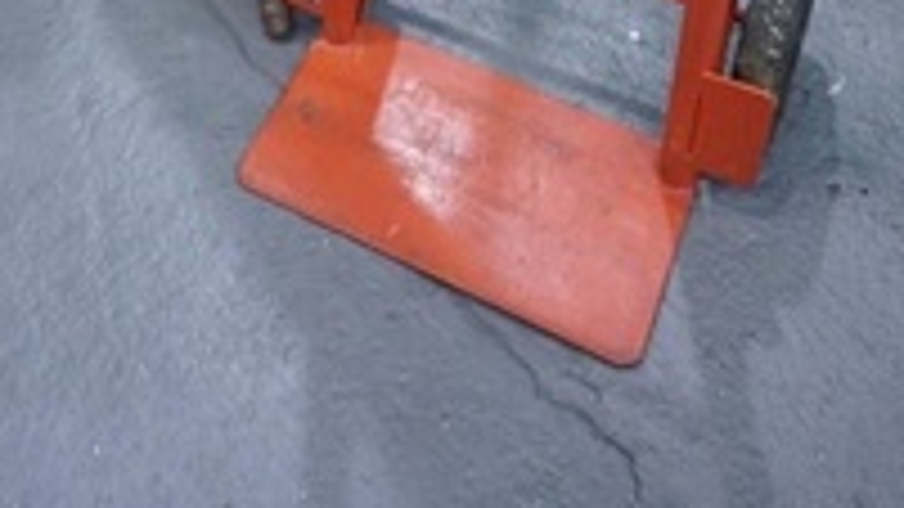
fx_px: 1438
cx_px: 400
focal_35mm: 60
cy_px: -535
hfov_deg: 34.9
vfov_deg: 15.6
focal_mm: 16
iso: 3200
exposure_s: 1/60
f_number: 3.5
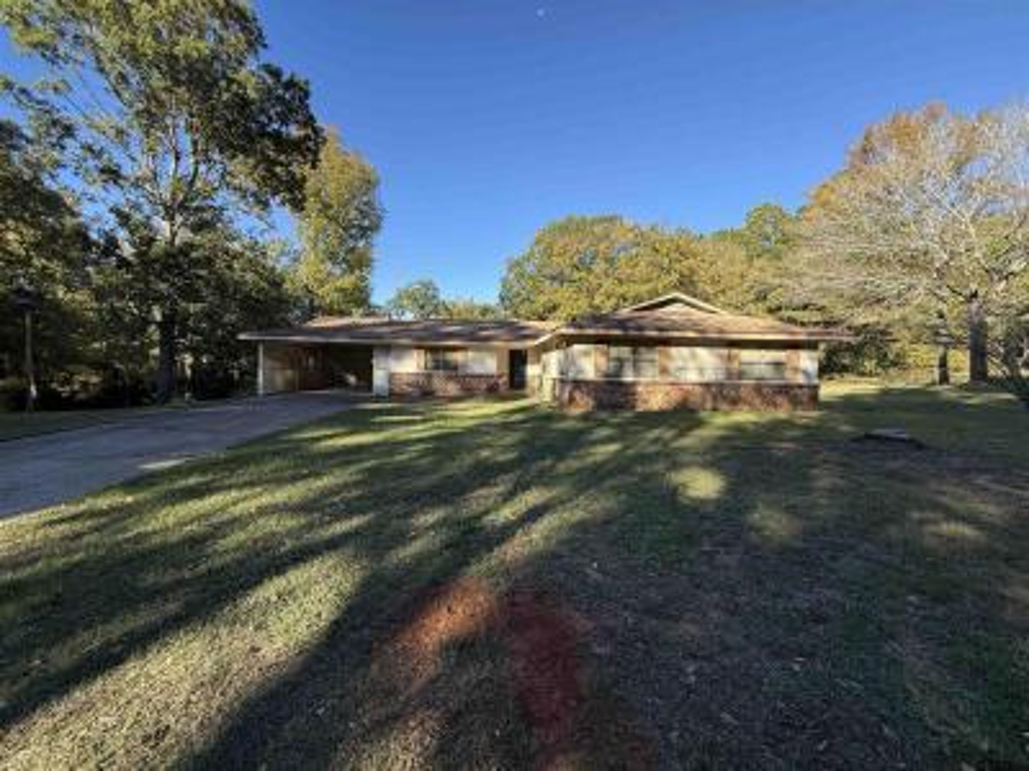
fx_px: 416
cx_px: 514
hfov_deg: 102.1
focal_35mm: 14
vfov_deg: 85.7
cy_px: 386
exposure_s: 1/545
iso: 50
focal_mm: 2.22
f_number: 2.2
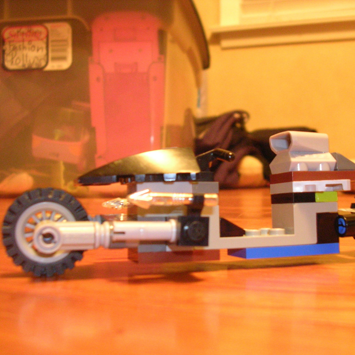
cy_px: 178
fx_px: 522
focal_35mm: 45
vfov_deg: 37.6
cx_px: 214
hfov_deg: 37.4
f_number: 2.8
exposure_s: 1/1.1
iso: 200
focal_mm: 5.8
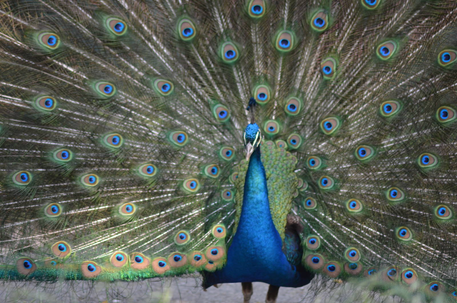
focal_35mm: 360
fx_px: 4561
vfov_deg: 3.8
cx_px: 228
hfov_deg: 5.7
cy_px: 152
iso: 800
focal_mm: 240
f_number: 5
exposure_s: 1/800
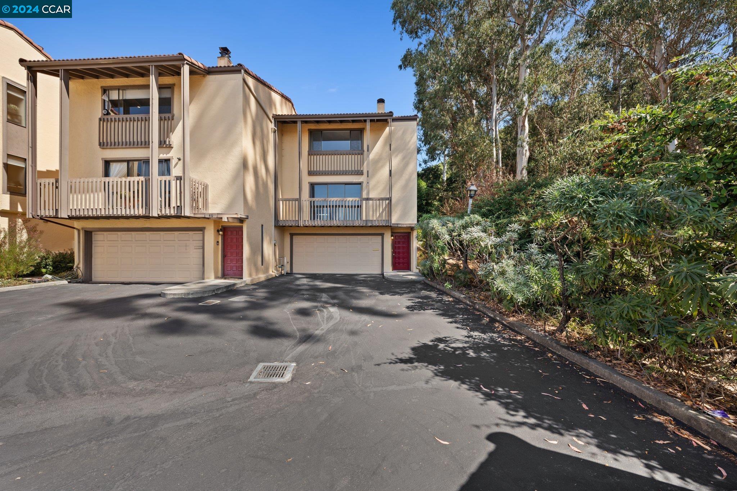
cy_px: 246
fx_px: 246
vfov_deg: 90.0
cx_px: 368
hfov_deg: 112.6
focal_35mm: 12
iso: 100
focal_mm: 12
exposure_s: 1/20
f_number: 8
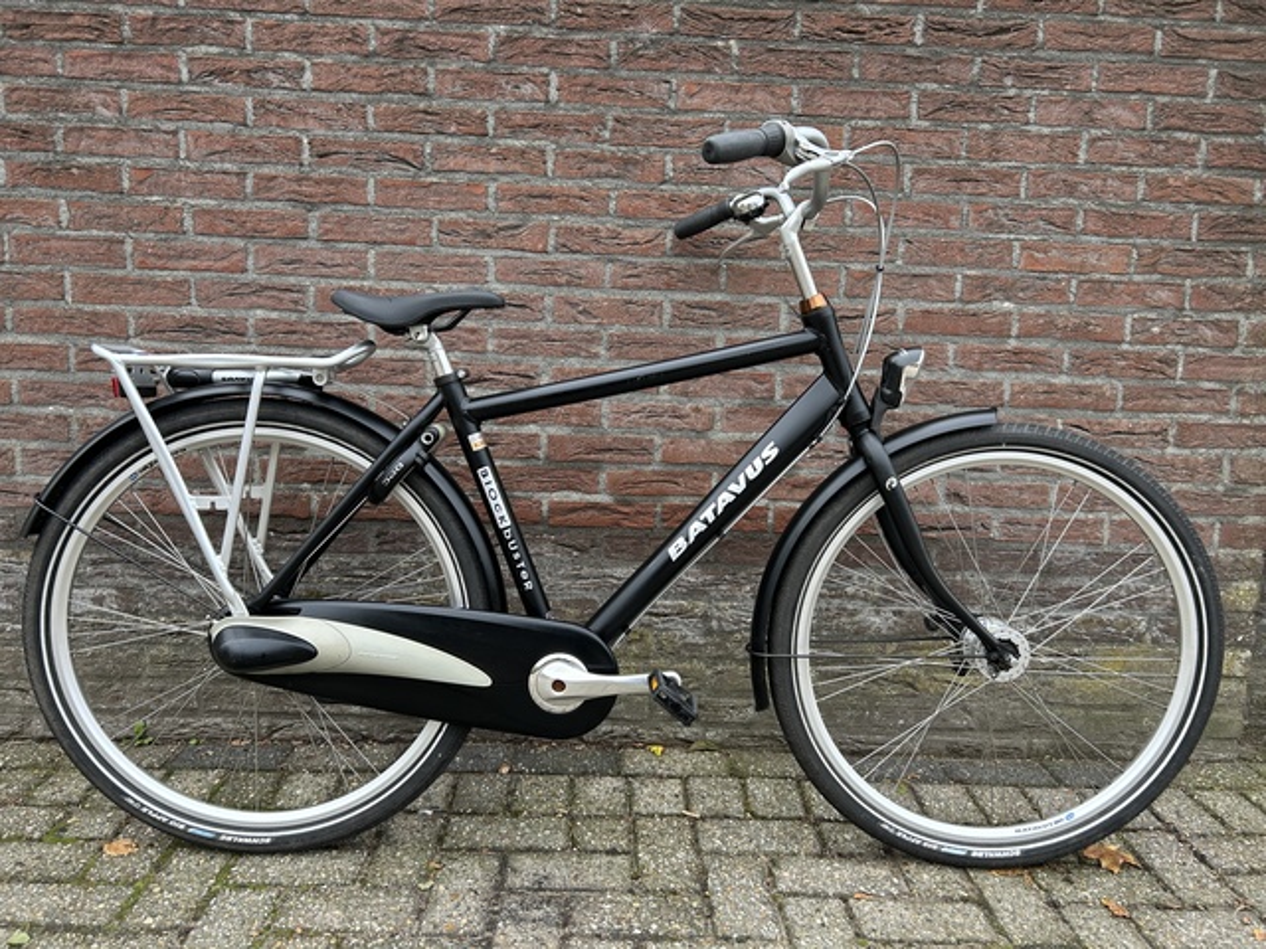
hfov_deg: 67.3
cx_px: 633
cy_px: 474
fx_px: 951
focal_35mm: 26
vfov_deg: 53.1
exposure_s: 1/424
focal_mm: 5.7
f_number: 1.5
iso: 50
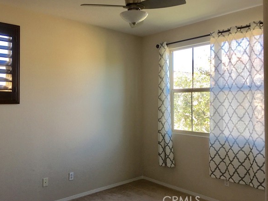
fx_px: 248
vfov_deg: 44.1
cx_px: 123
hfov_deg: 56.7
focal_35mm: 32
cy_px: 96
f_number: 2.2
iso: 32
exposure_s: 1/60
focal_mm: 4.15
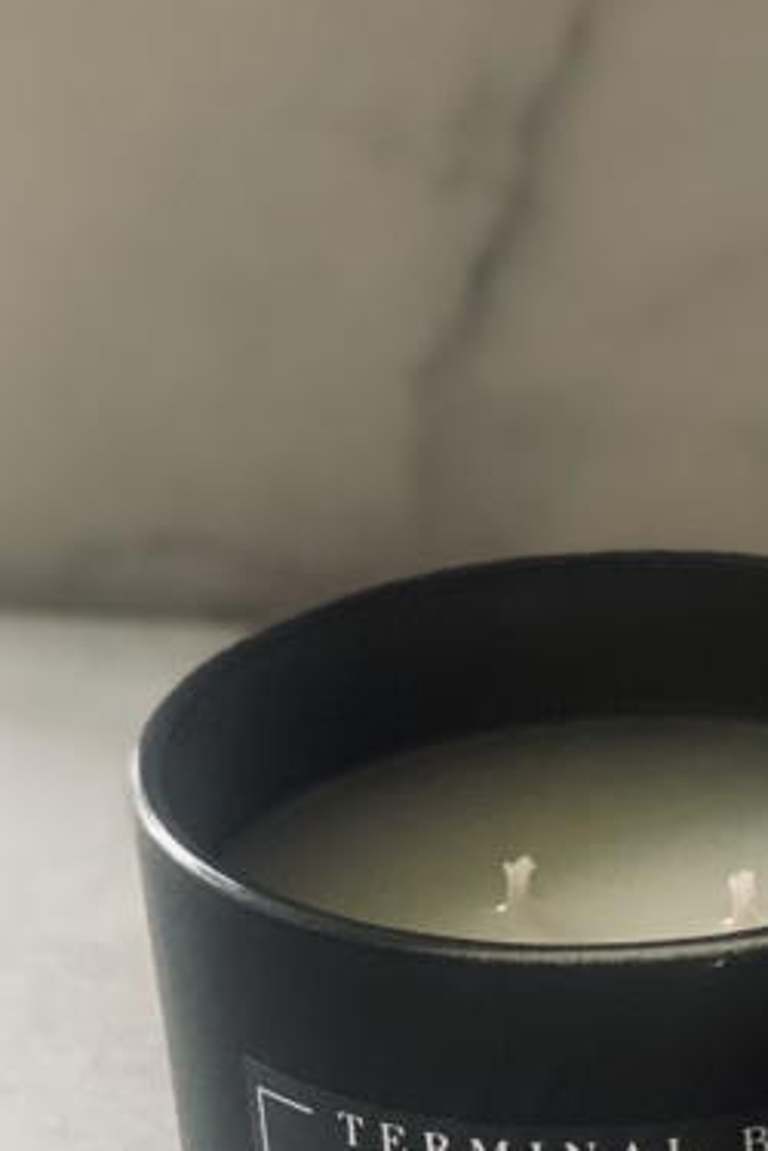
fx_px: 4928
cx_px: 1155
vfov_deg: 13.0
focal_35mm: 154
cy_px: 1352
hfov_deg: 8.7
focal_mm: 6
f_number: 2
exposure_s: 1/122
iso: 160
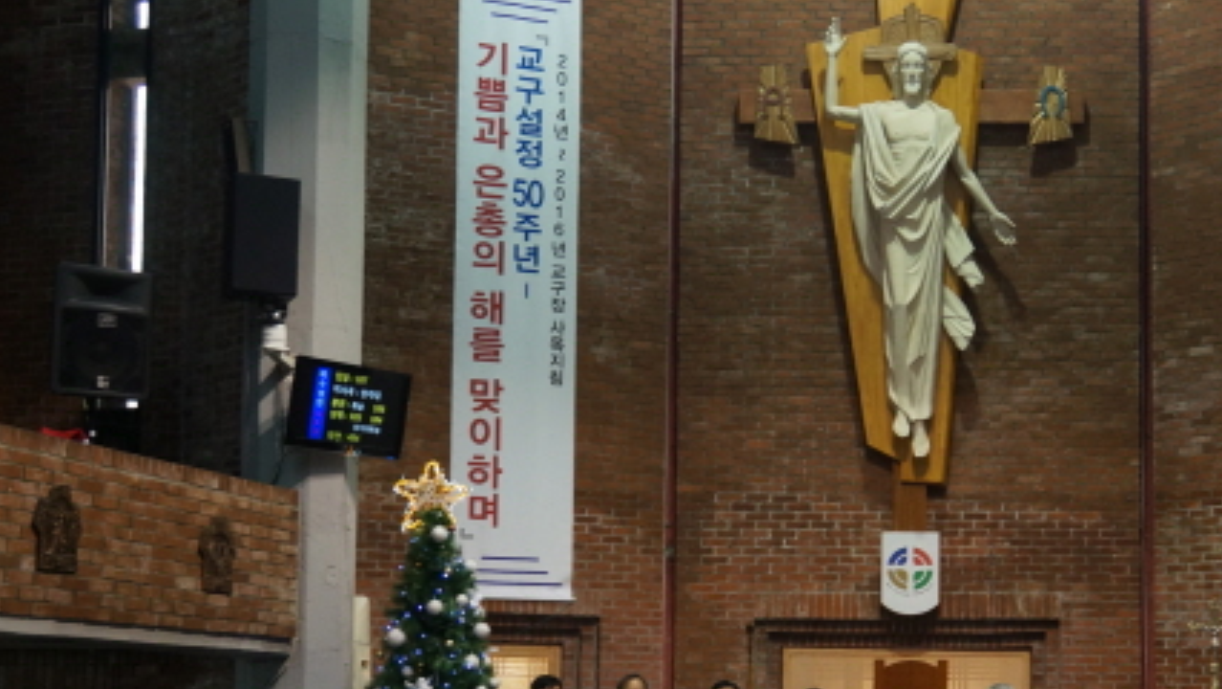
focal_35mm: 62
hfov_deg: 33.4
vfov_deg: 19.2
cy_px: 554
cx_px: 840
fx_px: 2010
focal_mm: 24
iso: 800
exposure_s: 1/60
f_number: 4
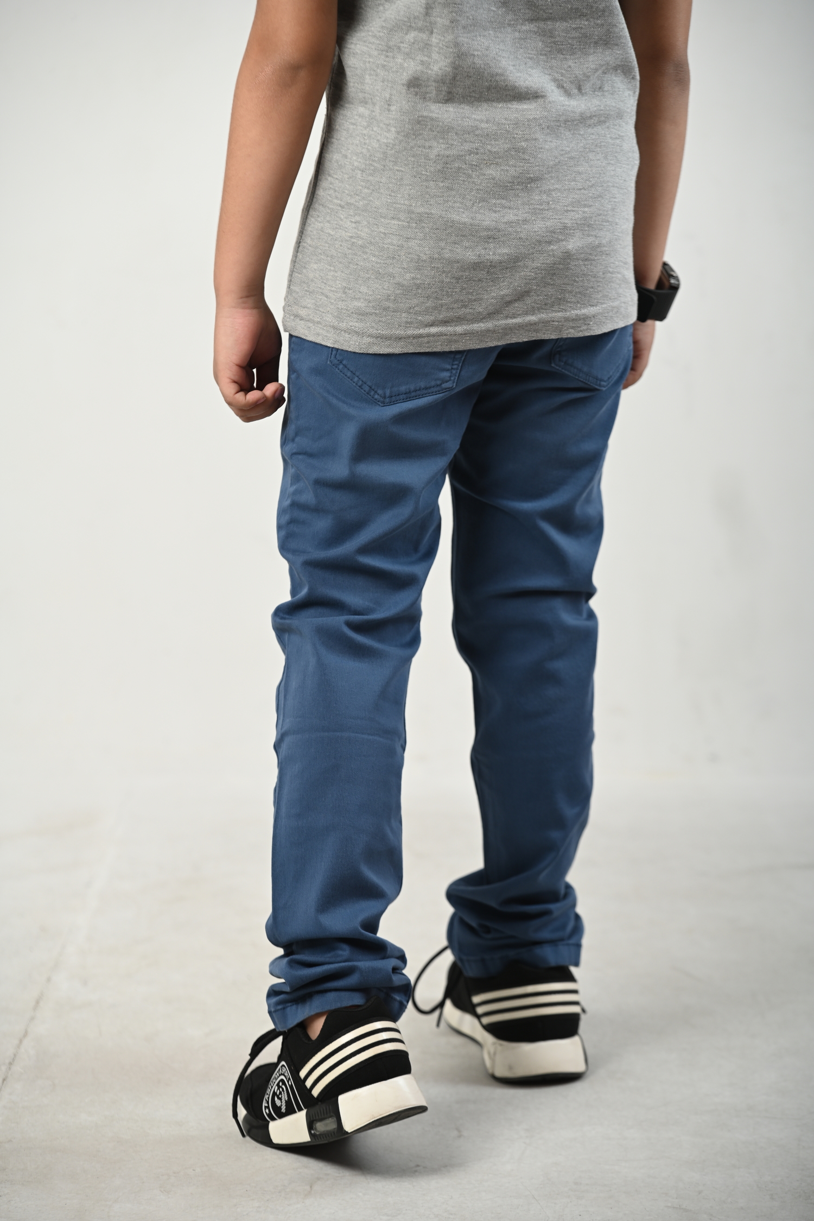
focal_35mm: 160
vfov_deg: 12.8
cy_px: 610
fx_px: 5425
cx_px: 407
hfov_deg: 8.6
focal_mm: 160
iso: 160
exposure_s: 1/200
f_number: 4.5
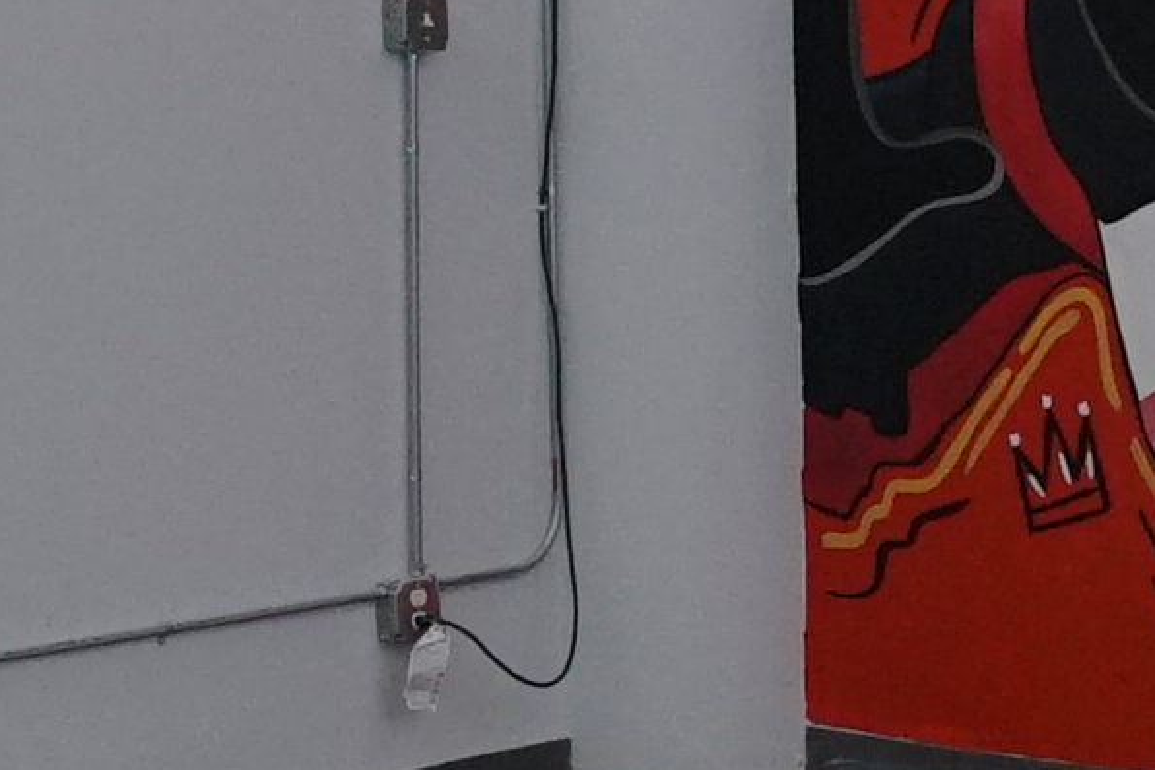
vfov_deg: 12.0
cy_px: 401
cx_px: 1002
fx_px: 3658
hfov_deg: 17.7
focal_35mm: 114
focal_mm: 16
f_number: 4
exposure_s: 1/160
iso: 2000
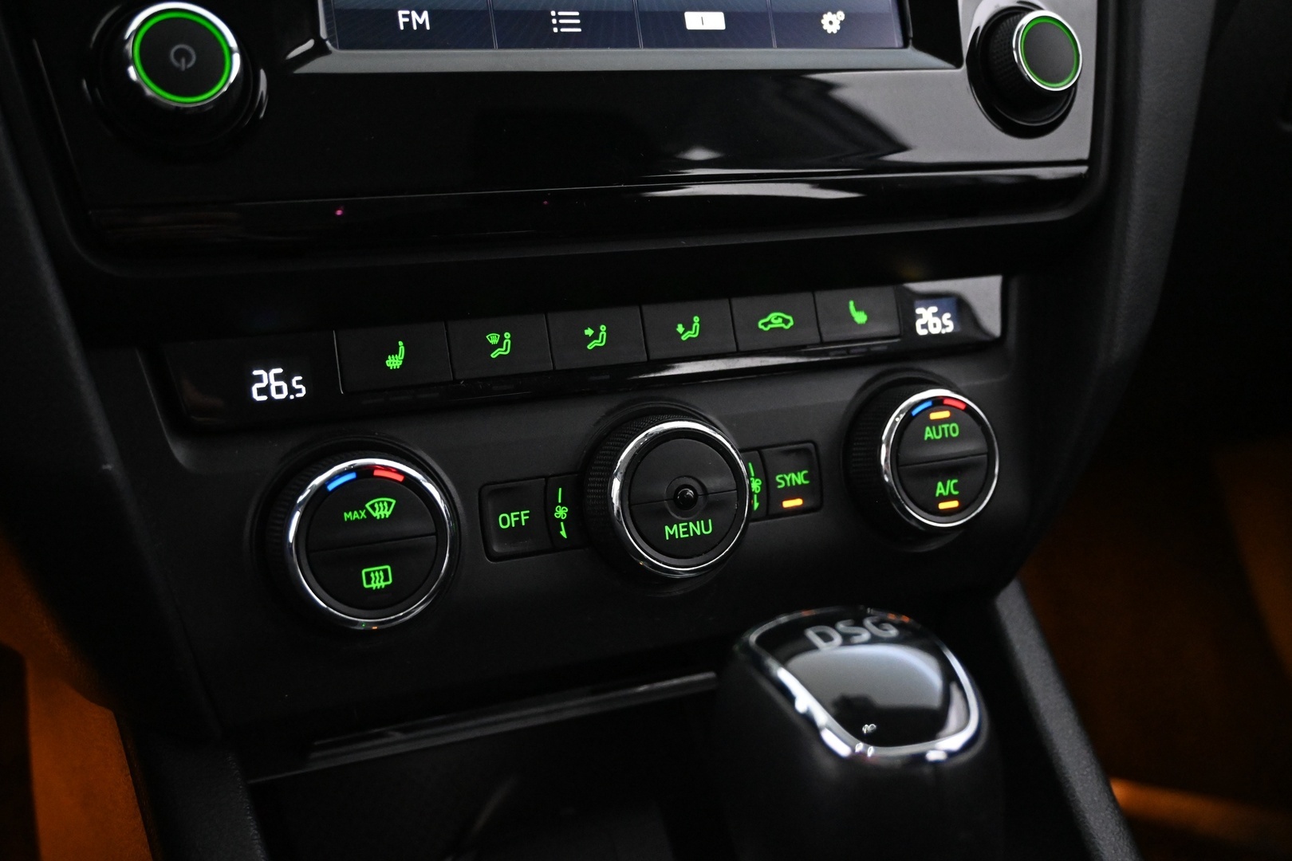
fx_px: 1400
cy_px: 430
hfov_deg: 49.6
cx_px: 646
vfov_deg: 34.2
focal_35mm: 39
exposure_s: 1/40
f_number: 4.5
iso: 7200
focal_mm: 26
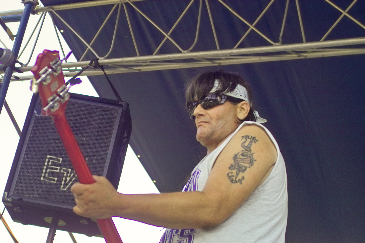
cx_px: 182
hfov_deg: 23.9
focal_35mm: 85
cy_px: 122
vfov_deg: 16.1
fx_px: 862
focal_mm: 50
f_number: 4
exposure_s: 1/90
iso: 200
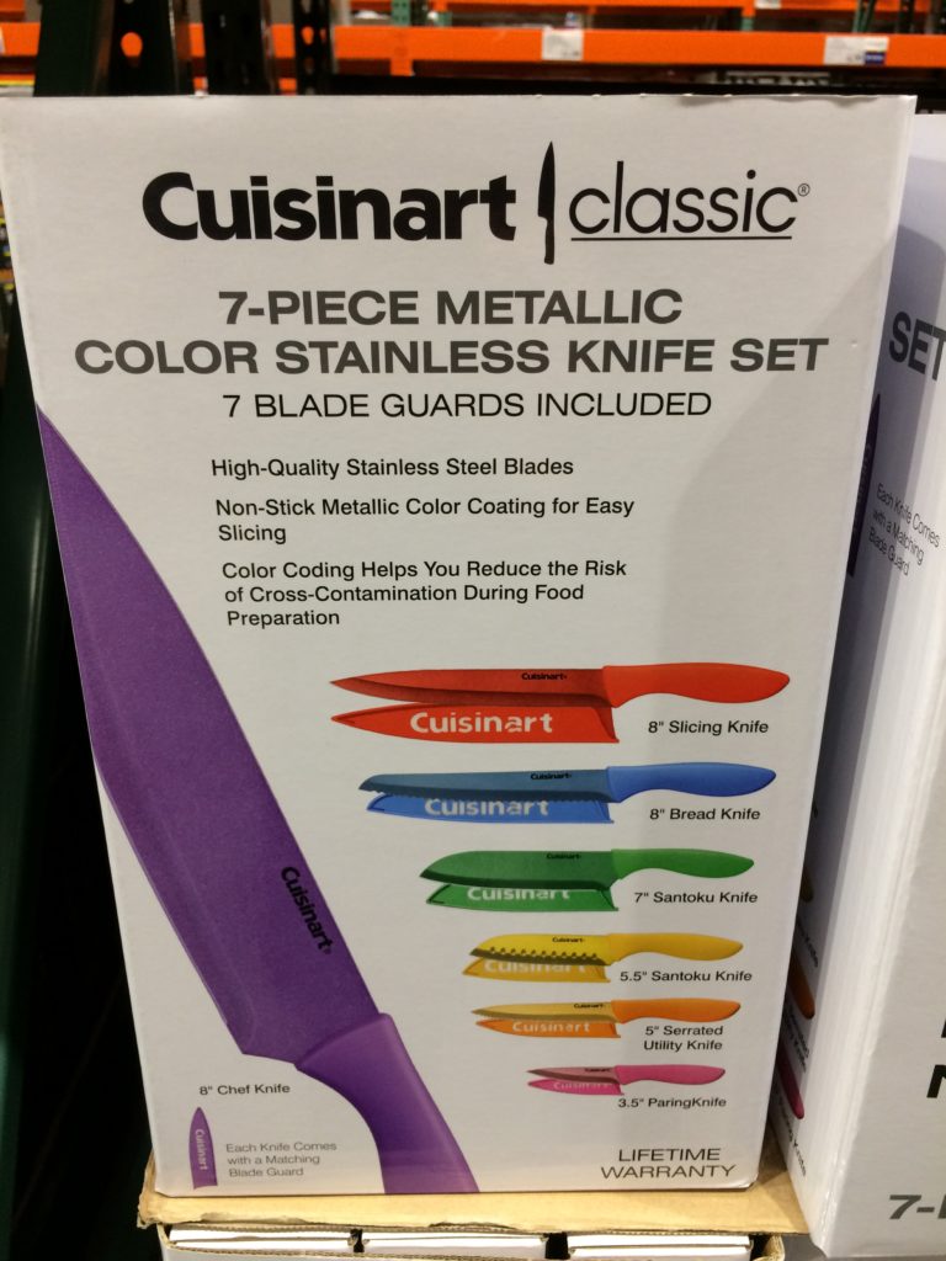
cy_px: 630
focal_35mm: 29
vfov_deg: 61.7
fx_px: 1057
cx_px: 473
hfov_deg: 48.2
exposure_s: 1/30
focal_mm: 4.15
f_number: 2.2
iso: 125
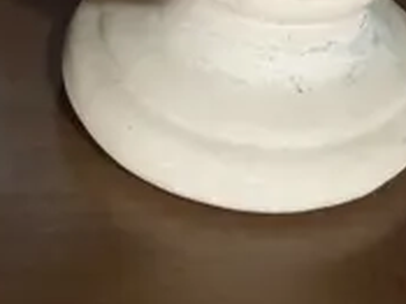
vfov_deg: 8.0
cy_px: -349
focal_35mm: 176
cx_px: 264
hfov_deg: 11.2
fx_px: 2063
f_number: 3.6
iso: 500
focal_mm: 15
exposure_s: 1/60
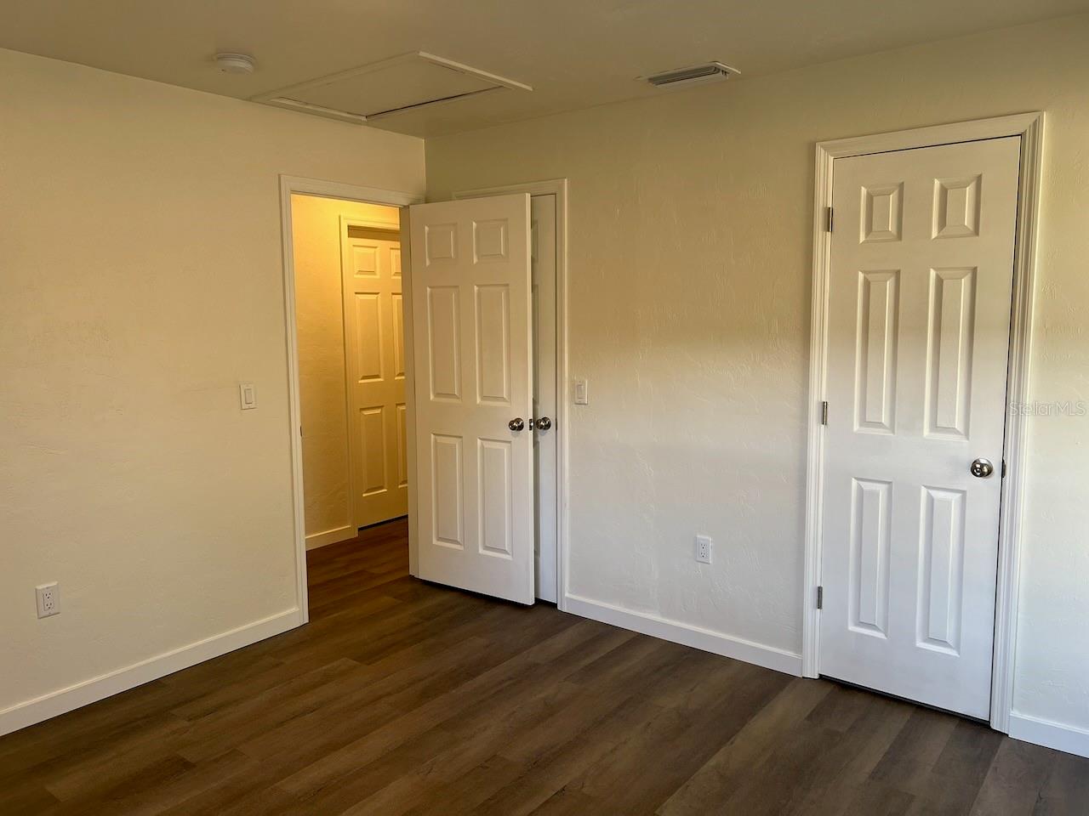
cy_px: 408
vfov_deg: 53.1
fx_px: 818
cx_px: 544
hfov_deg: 67.3
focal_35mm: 26
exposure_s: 1/121
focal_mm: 5.7
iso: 80
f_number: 1.5
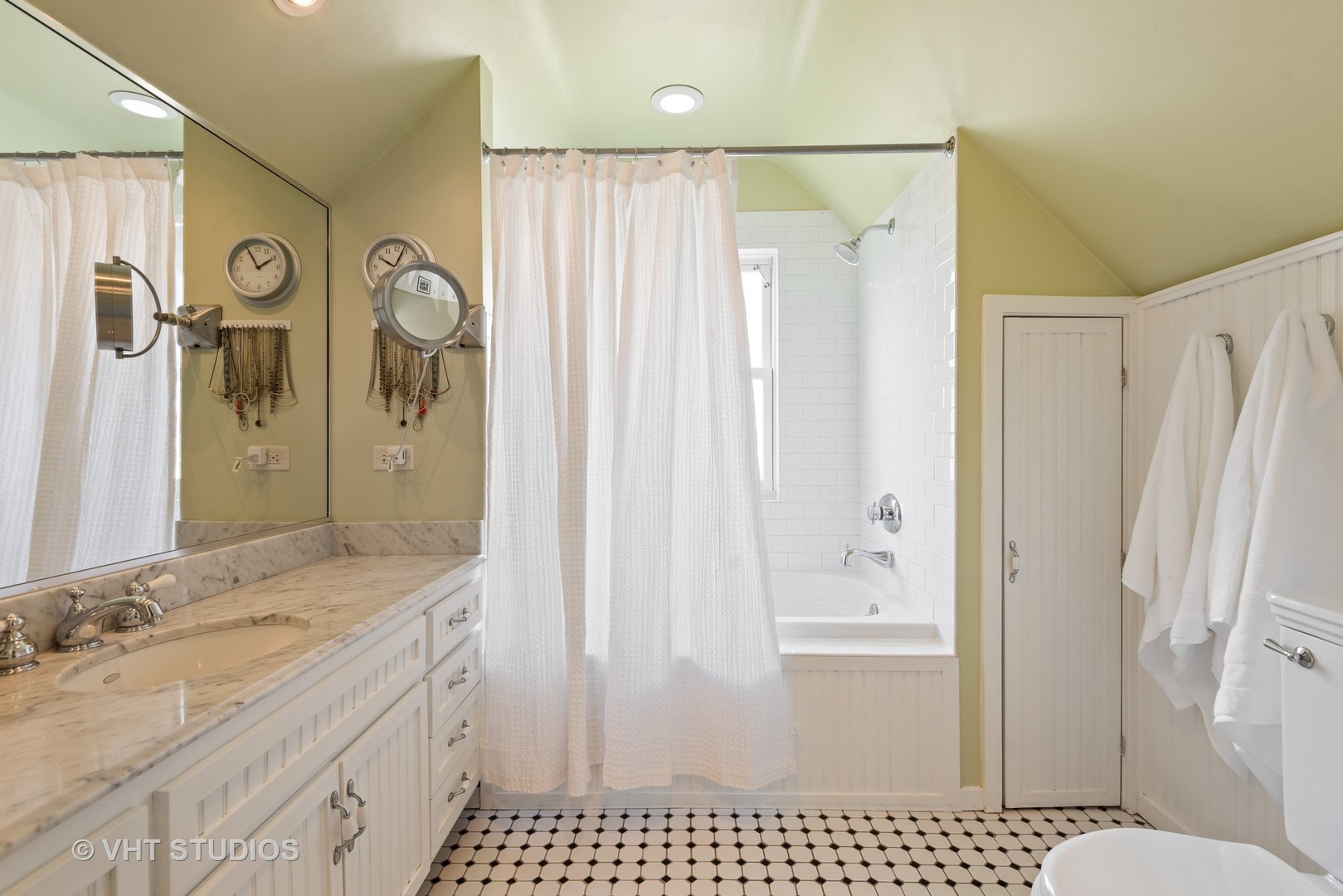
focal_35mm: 16
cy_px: 448
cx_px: 672
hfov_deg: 96.7
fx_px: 597
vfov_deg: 73.8
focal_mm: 16
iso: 200
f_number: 8
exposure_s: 1/10
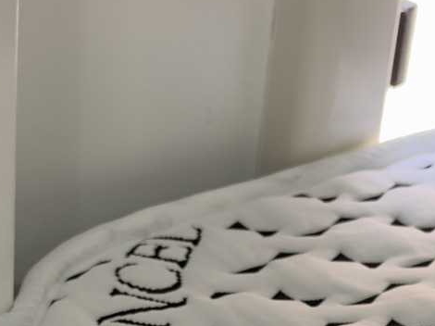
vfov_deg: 9.8
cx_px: 246
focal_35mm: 149
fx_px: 1871
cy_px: 386
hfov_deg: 13.3
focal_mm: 6.76
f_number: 1.78
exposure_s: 1/76
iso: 100
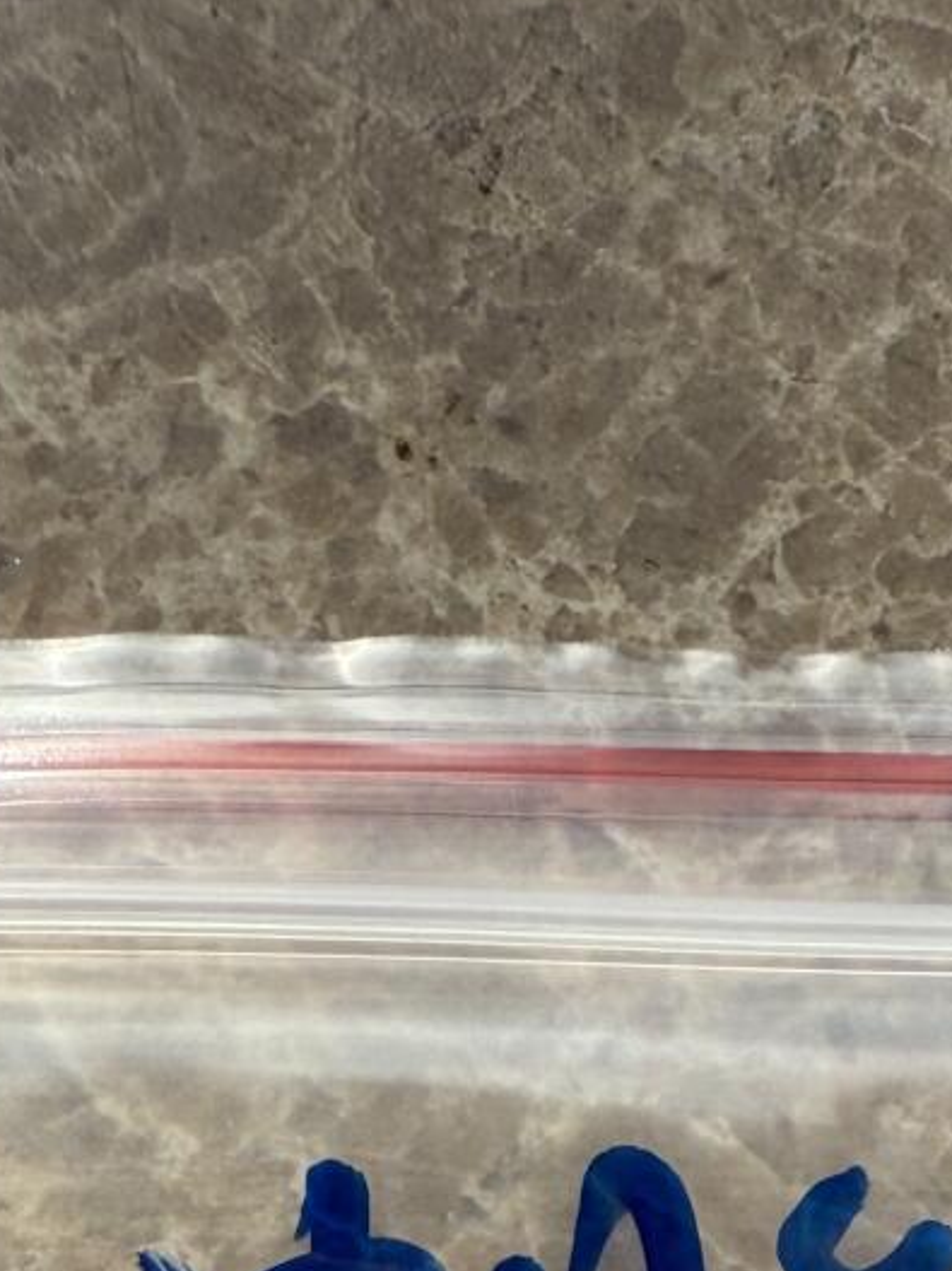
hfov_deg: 17.6
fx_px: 3008
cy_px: 2149
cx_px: 899
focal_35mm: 82
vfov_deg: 19.3
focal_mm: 2.22
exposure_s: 1/307
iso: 40
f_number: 2.2
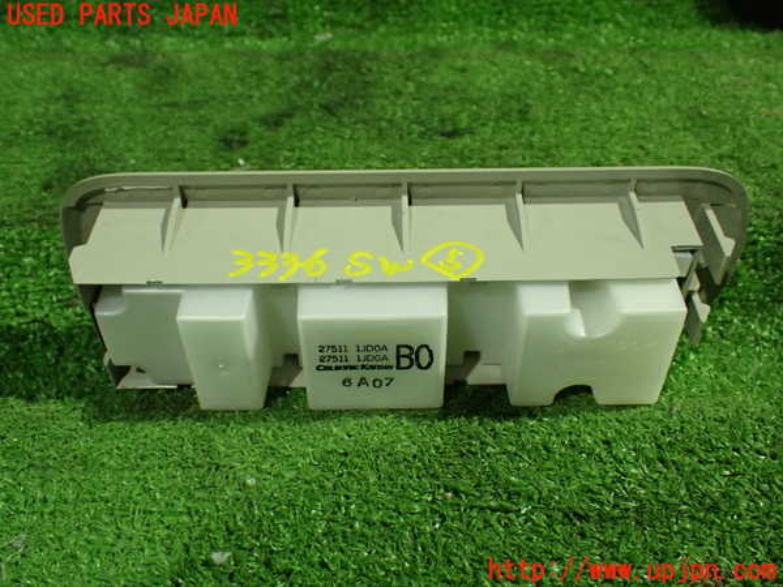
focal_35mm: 36
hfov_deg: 51.4
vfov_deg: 39.7
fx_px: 814
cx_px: 392
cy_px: 294
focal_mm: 6.37
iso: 800
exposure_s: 1/40
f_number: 2.5
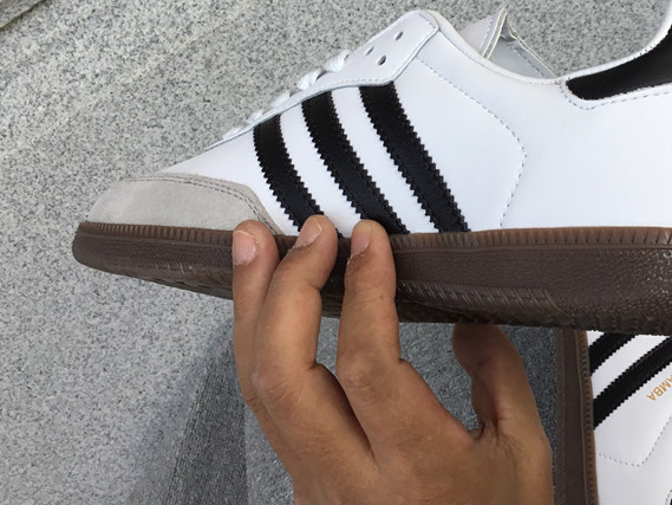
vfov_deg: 29.2
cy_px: 126
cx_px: 437
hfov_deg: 38.5
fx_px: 951
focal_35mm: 49
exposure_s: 1/595
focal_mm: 3.3
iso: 25
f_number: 2.4
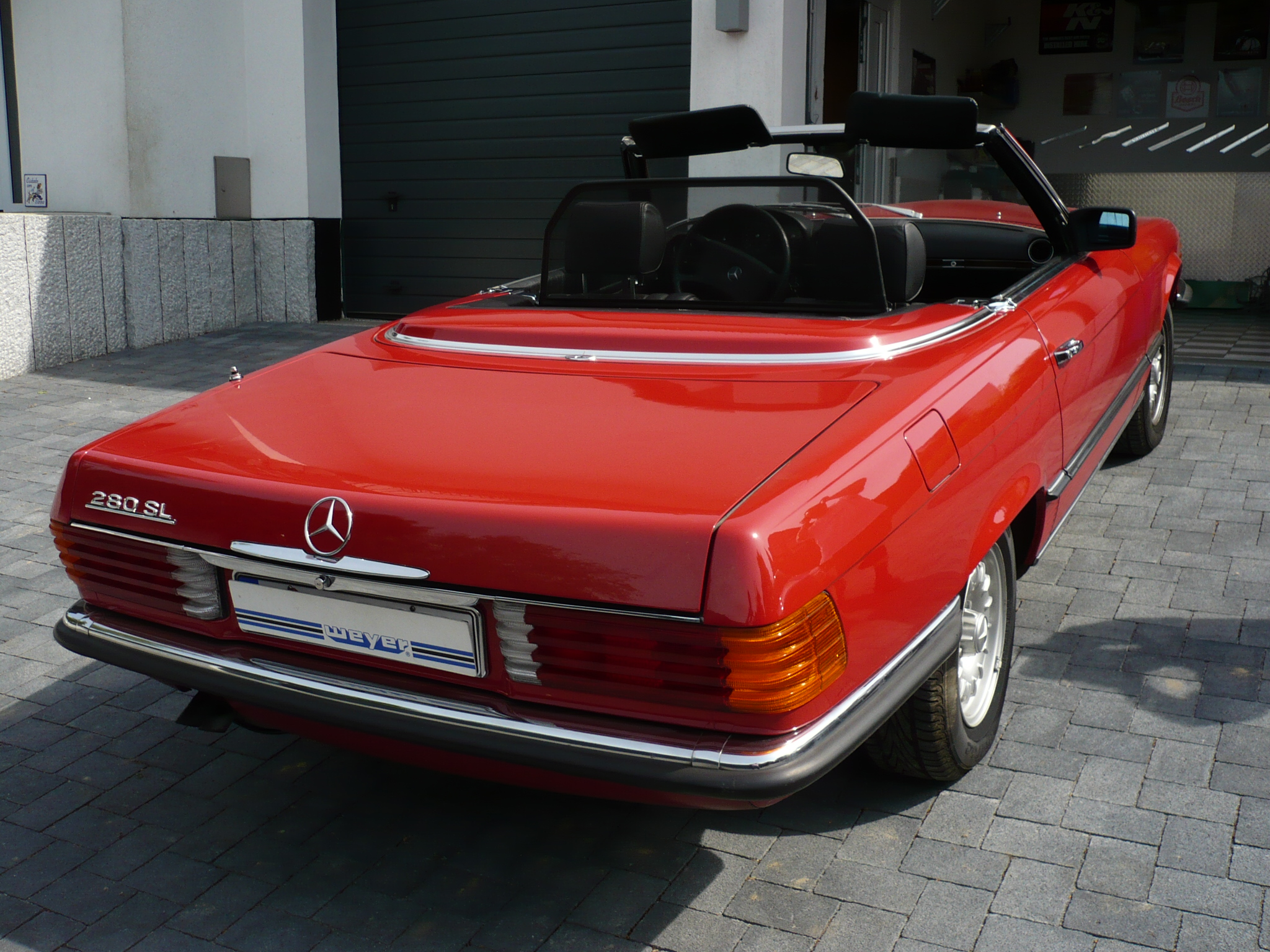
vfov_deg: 40.7
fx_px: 1284
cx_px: 635
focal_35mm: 35
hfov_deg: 52.6
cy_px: 476
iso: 100
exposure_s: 1/200
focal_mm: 5.8
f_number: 8
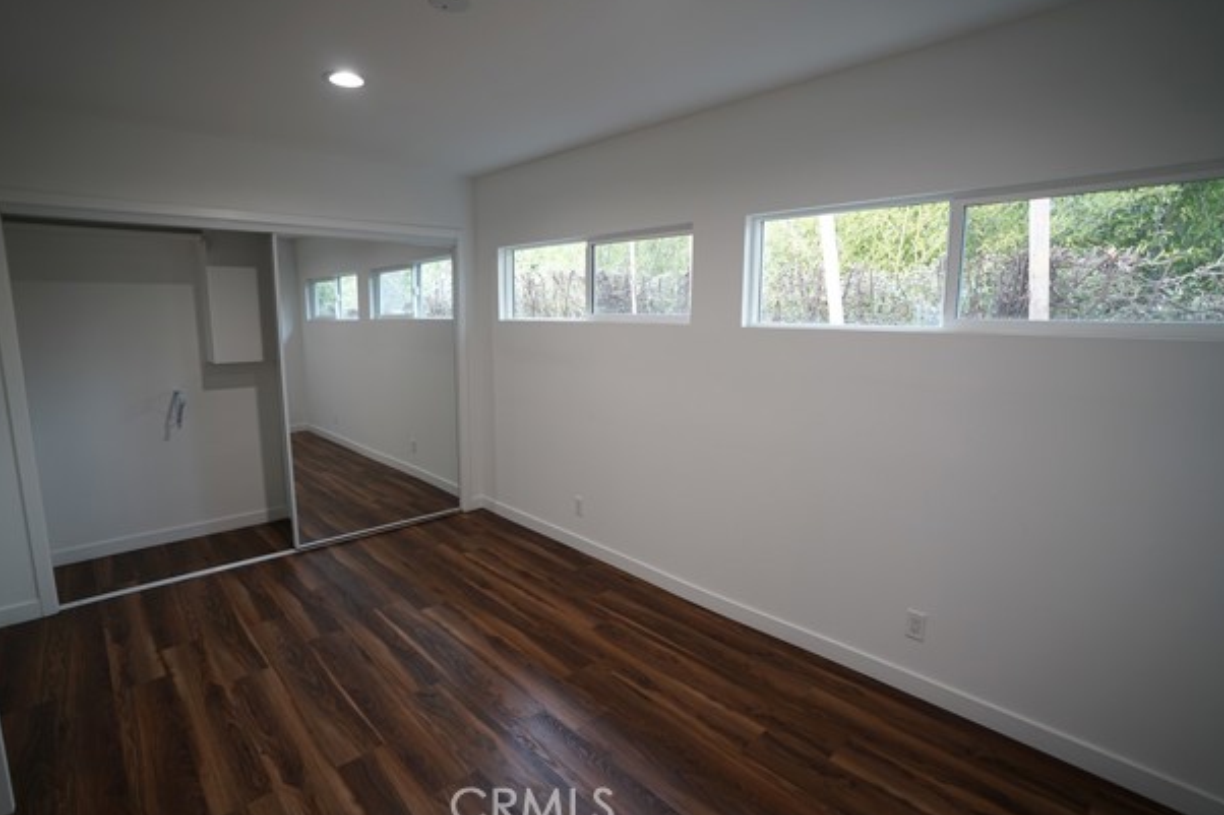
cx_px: 596
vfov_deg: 70.4
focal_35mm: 17
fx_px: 578
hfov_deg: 93.3
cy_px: 402
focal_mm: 16
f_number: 2.8
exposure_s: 1/60
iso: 320
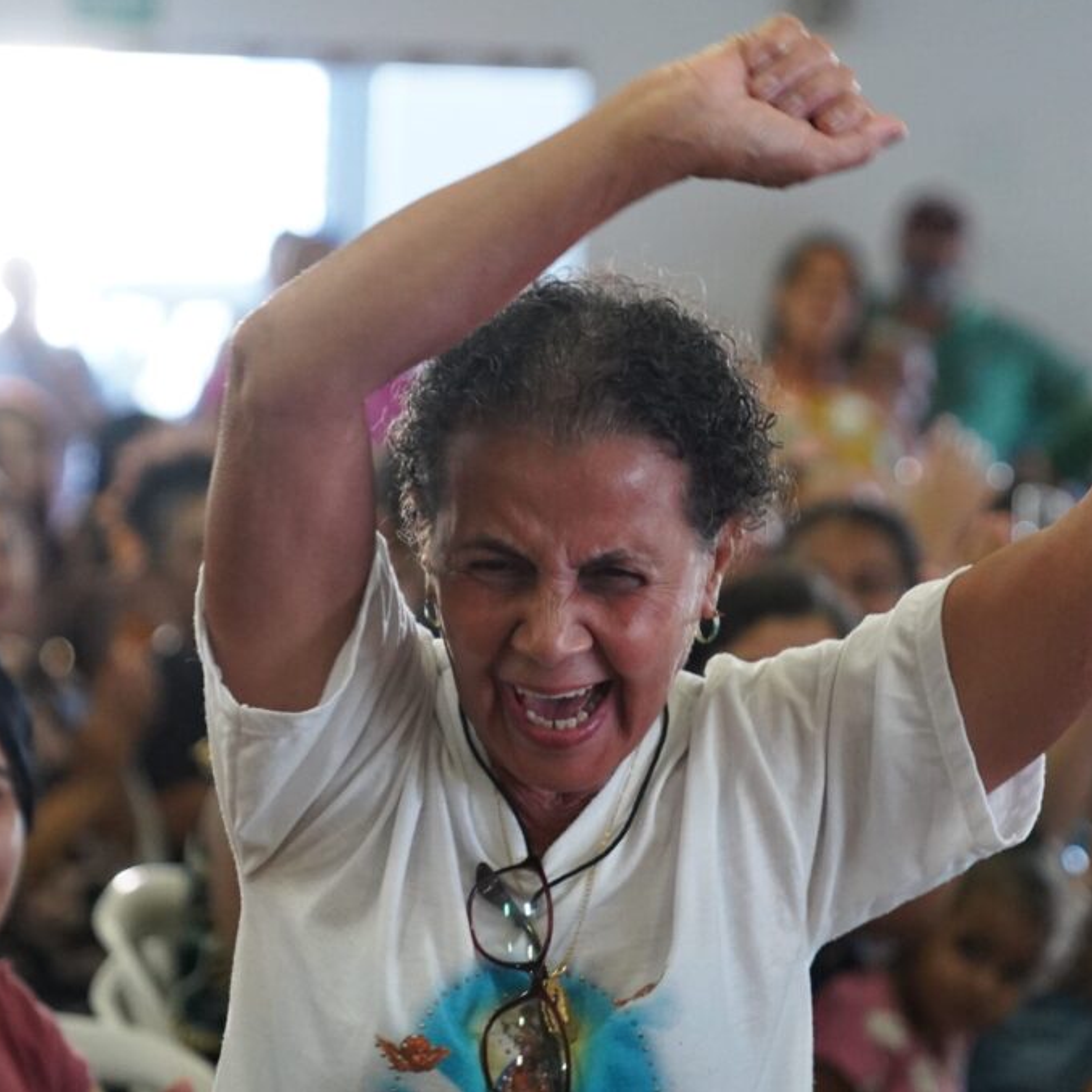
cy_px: 543
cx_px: 631
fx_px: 4818
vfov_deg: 12.9
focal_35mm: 135
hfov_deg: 12.9
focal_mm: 70
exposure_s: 1/250
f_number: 2.8
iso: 4000
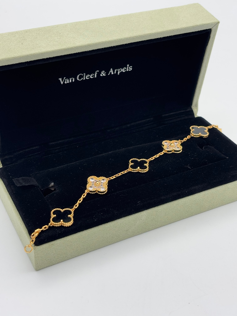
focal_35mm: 52
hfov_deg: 28.0
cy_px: 158
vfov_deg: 36.8
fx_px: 475
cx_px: 118
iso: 32
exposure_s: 1/171
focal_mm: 5.96
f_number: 1.6
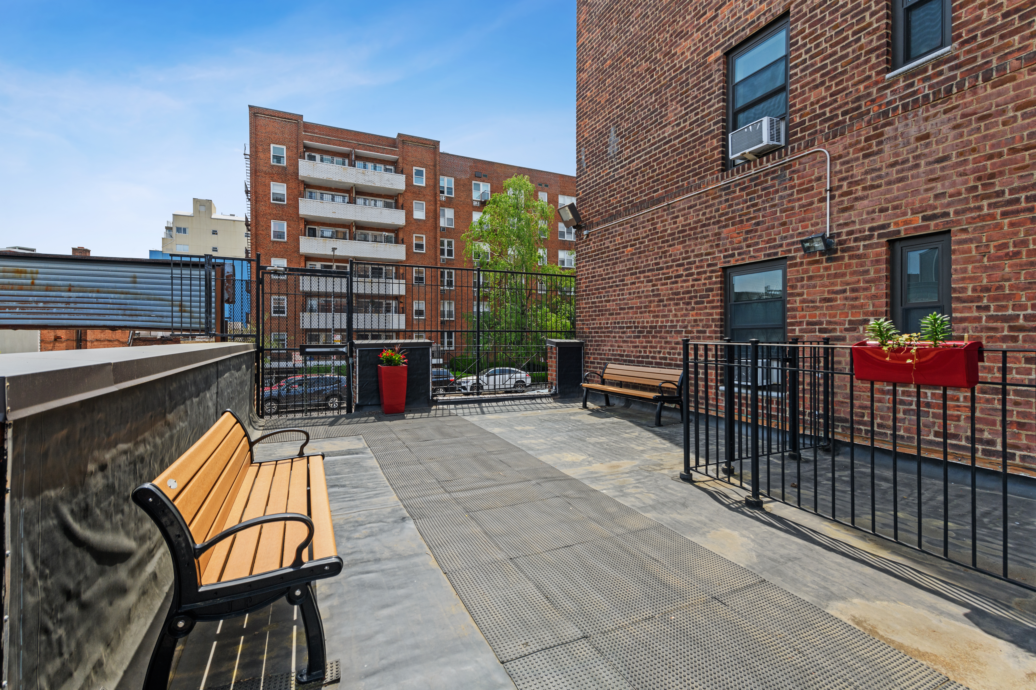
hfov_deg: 96.7
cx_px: 518
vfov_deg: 73.7
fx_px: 460
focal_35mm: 16
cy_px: 345
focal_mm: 16
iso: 250
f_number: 8
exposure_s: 1/500
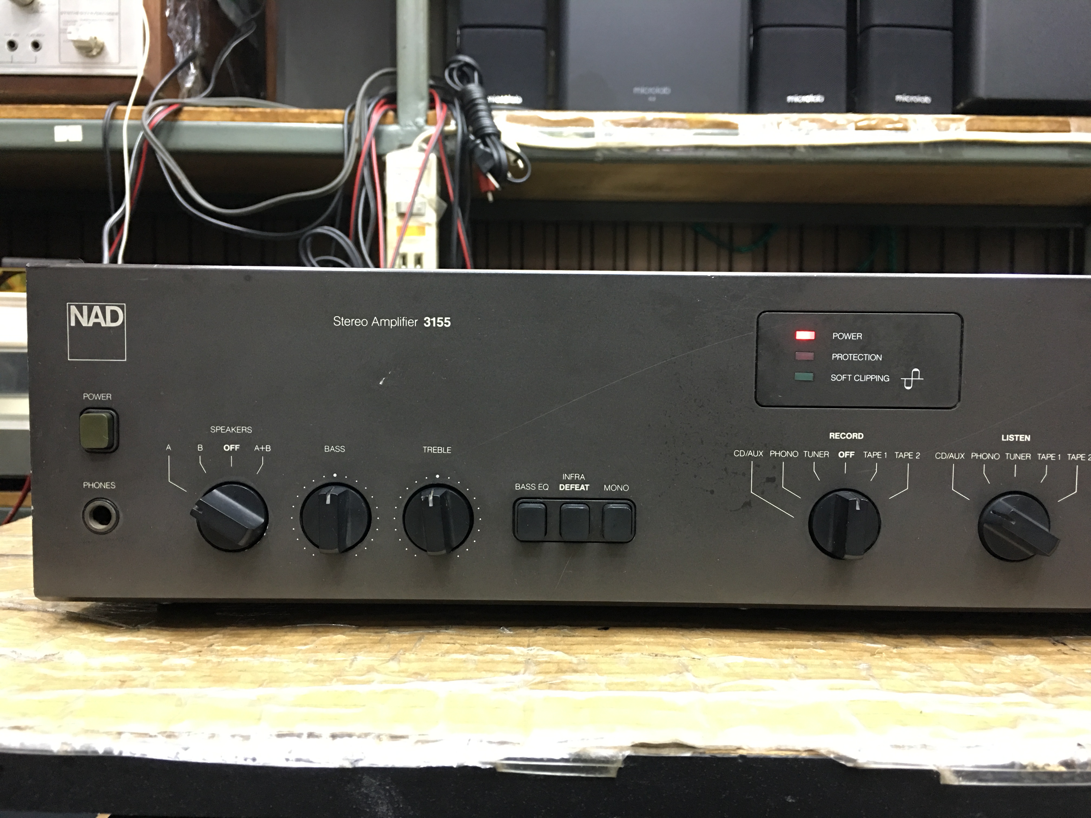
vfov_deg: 48.2
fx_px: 914
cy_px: 409
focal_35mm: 29
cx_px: 546
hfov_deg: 61.7
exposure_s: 1/8
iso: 100
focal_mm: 4.15
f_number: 2.2
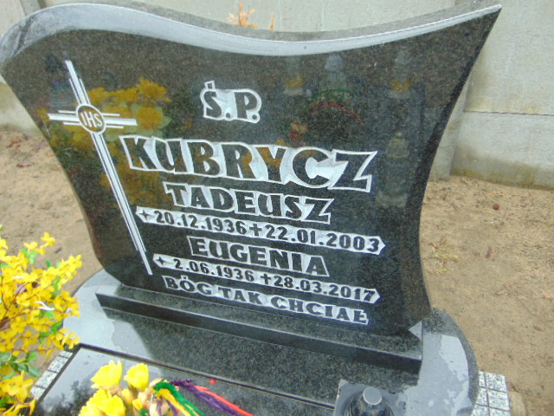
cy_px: 208
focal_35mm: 25
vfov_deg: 54.9
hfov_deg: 69.4
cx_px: 277
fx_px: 400
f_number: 3
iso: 80
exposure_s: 1/30
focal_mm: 4.5
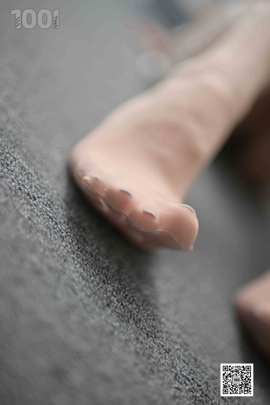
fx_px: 394
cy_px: 202
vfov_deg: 54.4
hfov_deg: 37.9
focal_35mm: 35
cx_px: 135
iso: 400
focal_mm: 35
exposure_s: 1/200
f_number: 1.4
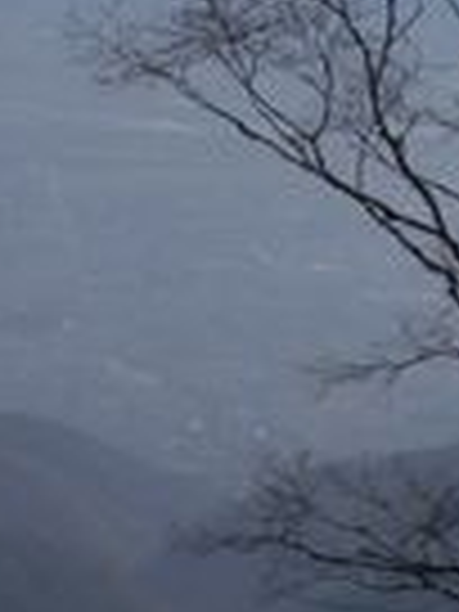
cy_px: 54
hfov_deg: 5.1
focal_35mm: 288
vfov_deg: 6.9
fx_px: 5092
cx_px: -63
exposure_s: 1/320
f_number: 11.2
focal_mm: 8.9
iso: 80
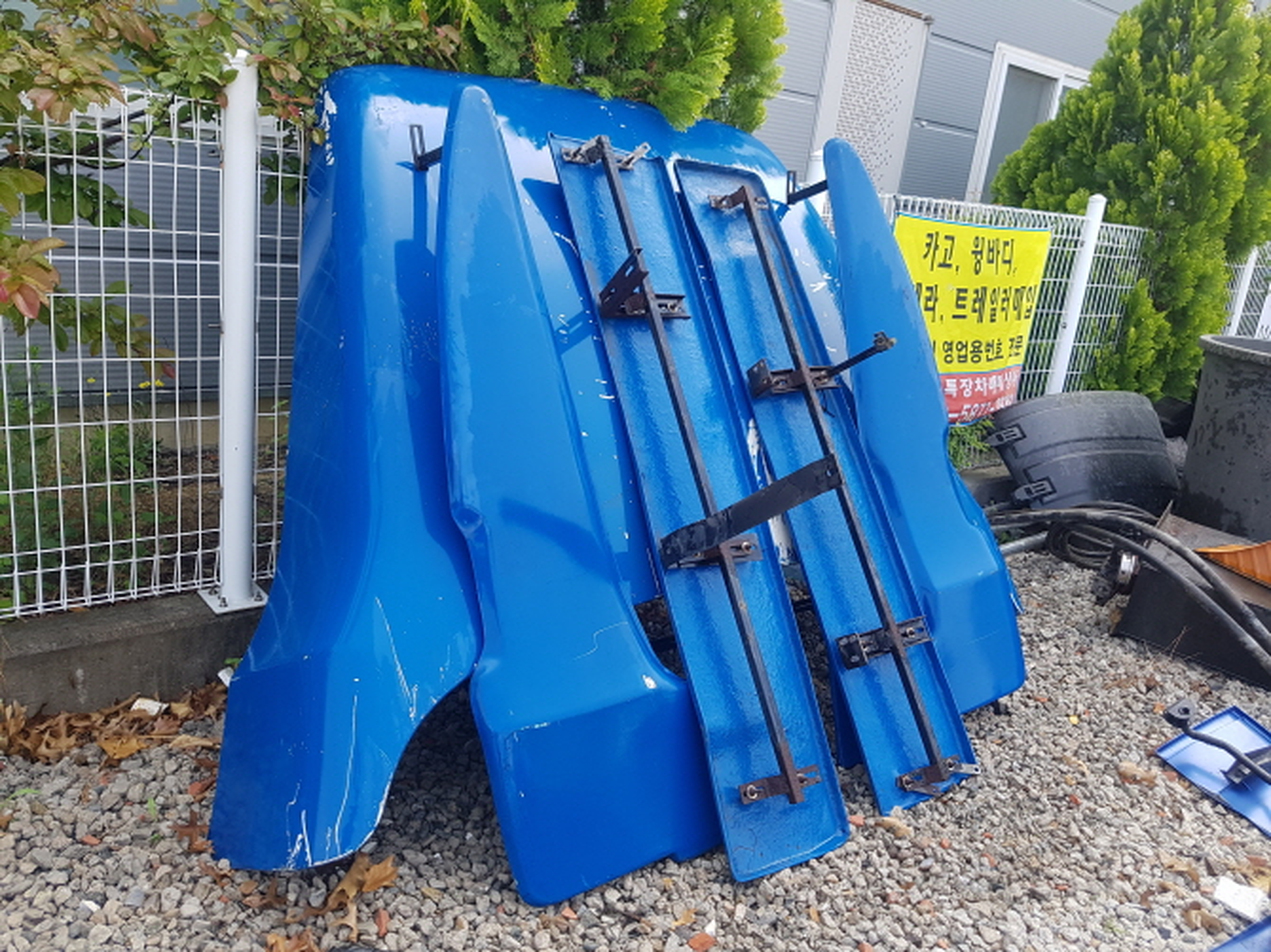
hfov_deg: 67.3
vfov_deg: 53.0
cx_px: 636
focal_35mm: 26
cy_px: 476
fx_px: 954
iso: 50
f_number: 1.7
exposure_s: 1/437
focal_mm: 4.2
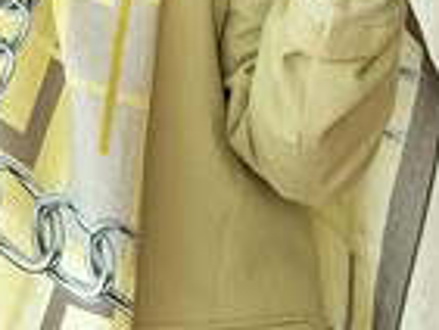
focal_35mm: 284
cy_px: -19
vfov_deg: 5.2
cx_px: 19
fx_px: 3605
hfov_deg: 6.9
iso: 800
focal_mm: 90
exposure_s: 1/125
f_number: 4.5
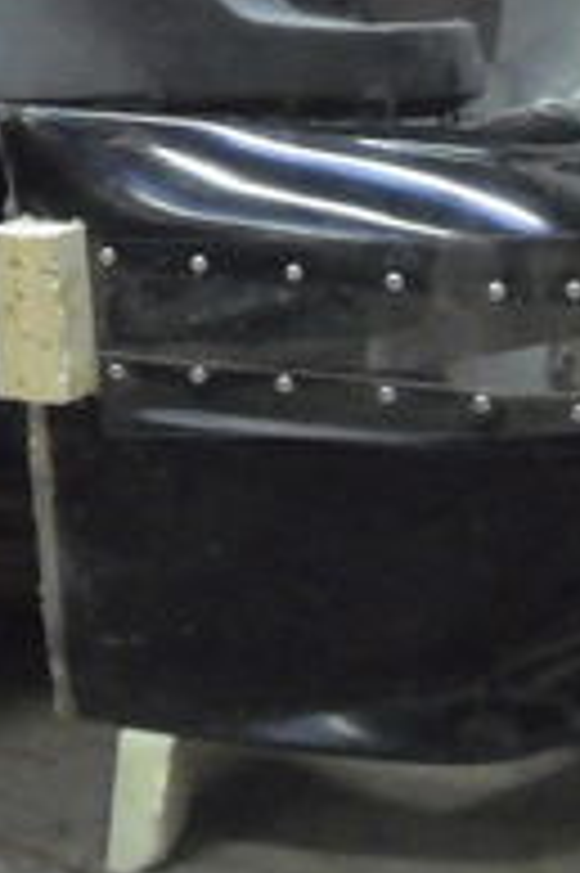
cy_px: 171
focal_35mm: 127
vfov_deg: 16.0
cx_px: -13
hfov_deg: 10.7
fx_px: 3074
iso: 800
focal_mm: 6.2
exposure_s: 1/20
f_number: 2.7
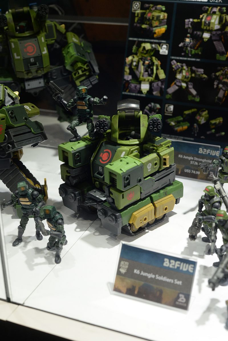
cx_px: 114
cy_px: 170
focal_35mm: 50
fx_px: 474
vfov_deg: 39.6
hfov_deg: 27.0
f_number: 6.3
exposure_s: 1/100
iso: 2000
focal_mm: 50
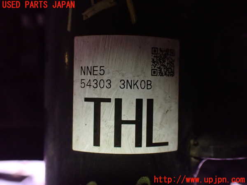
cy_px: 92
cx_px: 124
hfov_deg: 49.0
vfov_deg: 37.7
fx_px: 271
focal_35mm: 38
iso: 1250
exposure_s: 1/40
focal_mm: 6.83
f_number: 2.7
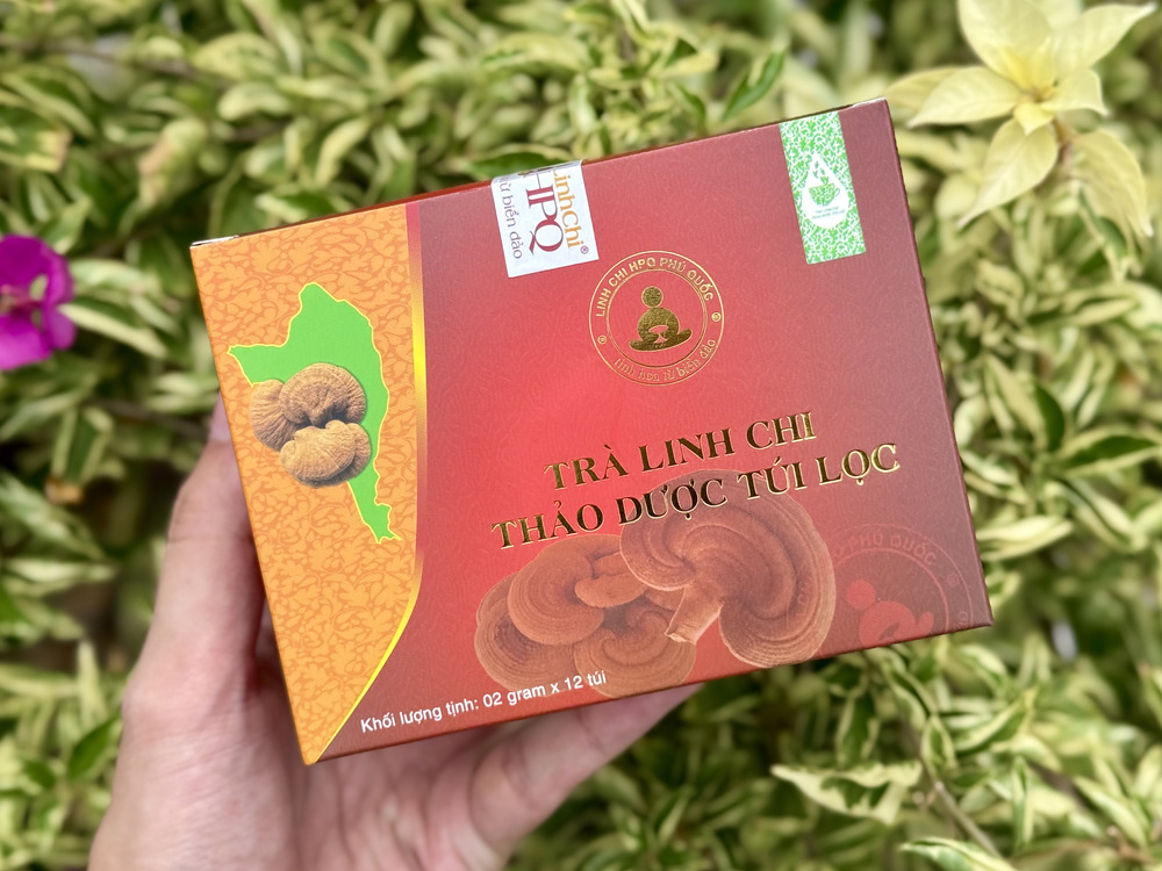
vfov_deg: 30.3
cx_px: 581
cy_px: 436
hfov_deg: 39.7
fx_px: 1611
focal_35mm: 48
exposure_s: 1/1543
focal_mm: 6.76
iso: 64
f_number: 1.78
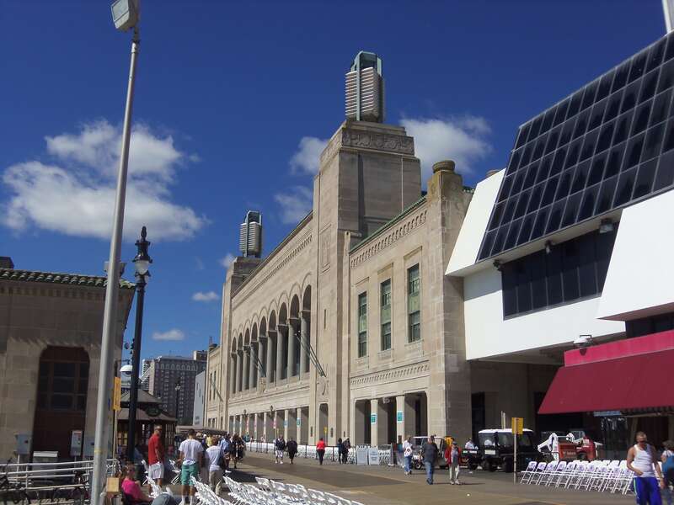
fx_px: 740
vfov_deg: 37.7
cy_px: 252
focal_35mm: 38
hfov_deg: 49.0
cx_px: 337
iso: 64
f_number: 11.7
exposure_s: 1/160
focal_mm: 6.8
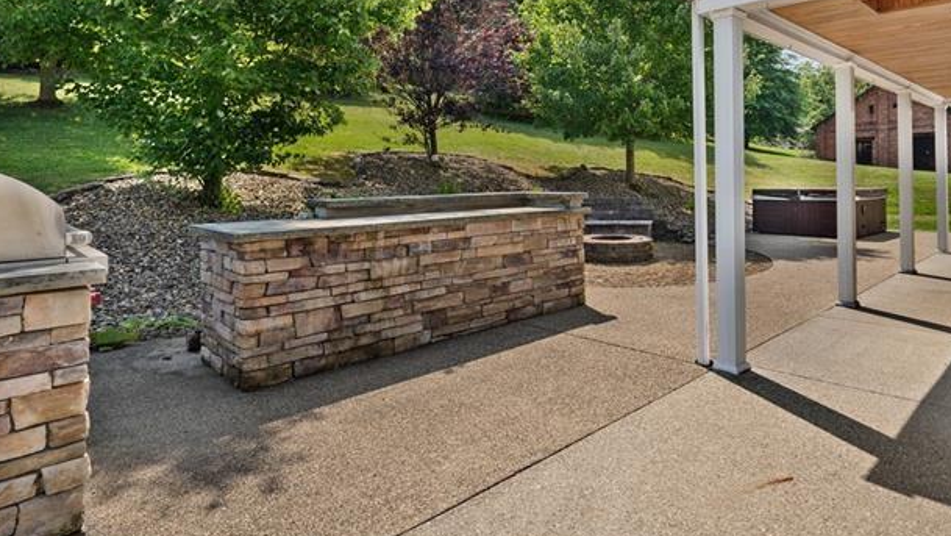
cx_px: 582
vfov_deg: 50.5
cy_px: 174
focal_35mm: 22
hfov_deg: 80.0
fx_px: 555
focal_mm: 16
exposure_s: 1/200
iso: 125
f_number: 7.1
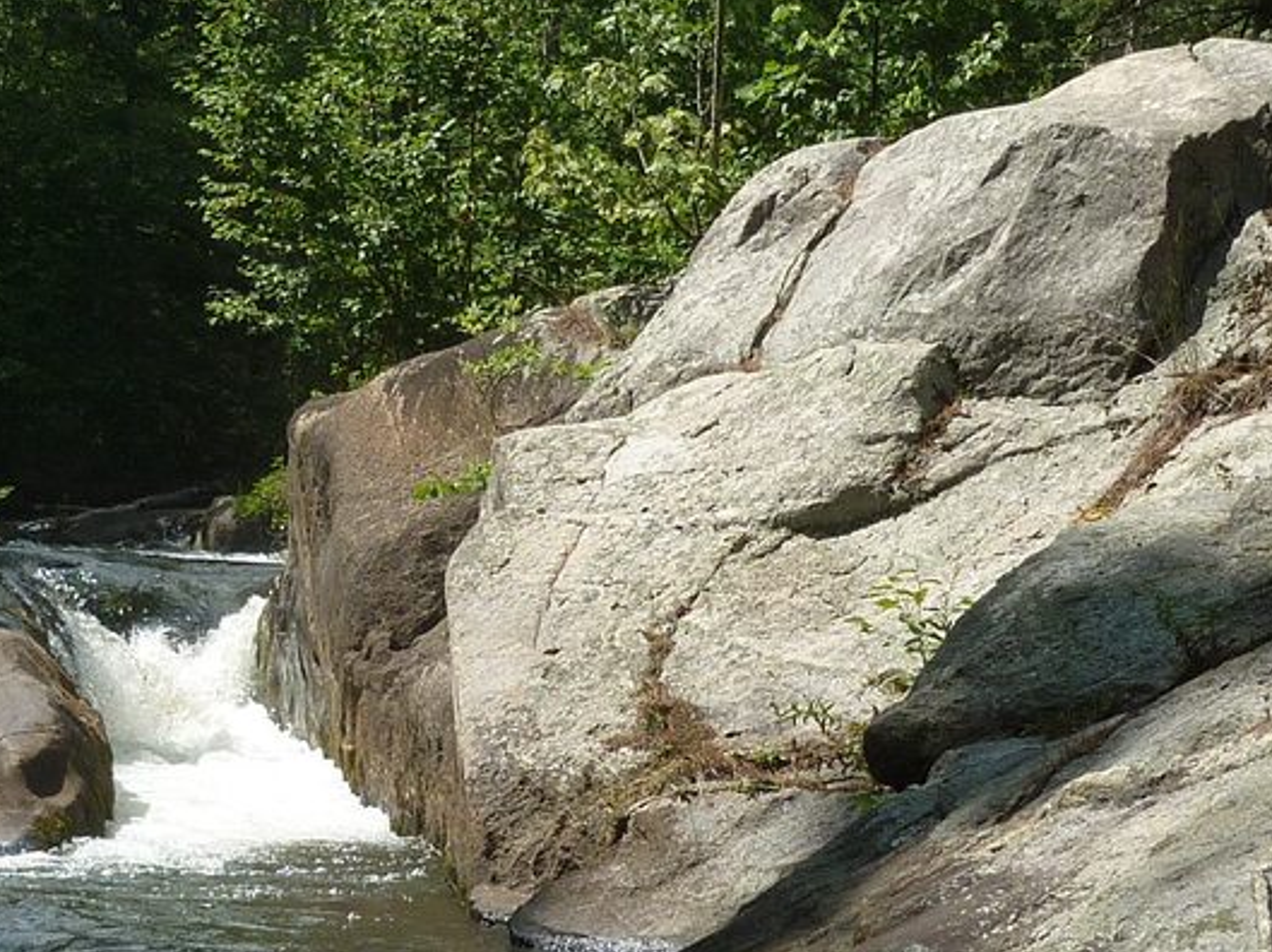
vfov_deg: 13.2
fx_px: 4113
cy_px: 676
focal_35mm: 112
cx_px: 329
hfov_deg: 17.5
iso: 80
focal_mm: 6.9
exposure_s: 1/1000
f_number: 3
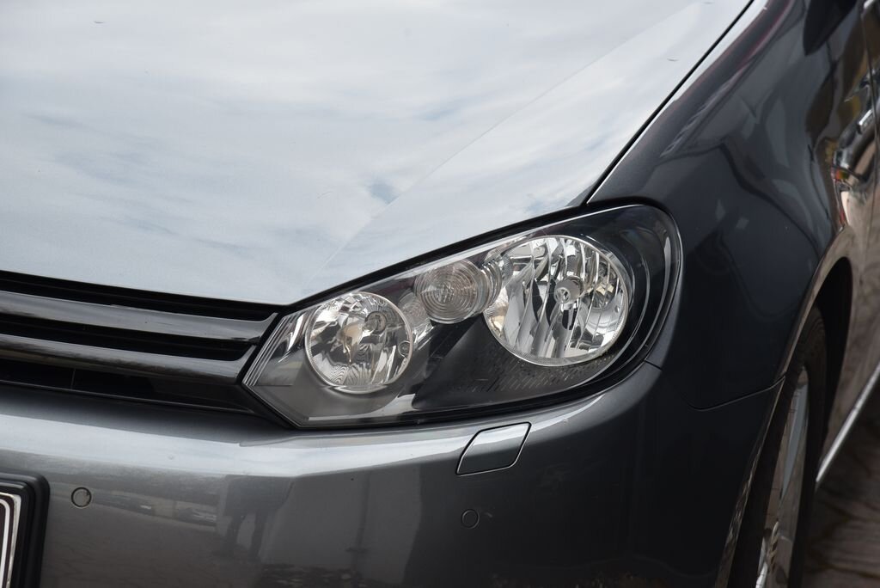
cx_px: 440
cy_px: 294
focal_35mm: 120
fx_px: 2935
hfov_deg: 17.1
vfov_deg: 11.4
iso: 500
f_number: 7.1
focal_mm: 120
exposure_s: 1/200
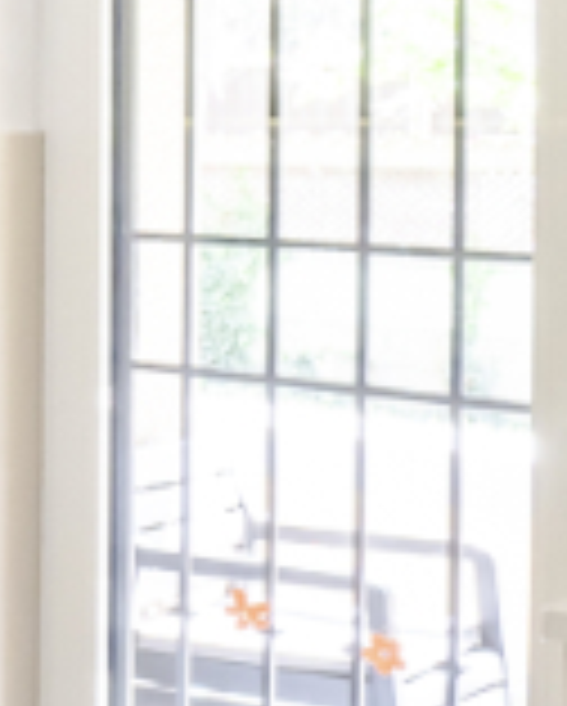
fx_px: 1821
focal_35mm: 87
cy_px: 130
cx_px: -1112
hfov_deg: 11.3
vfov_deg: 21.6
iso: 400
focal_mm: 7
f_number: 4
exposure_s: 1/25
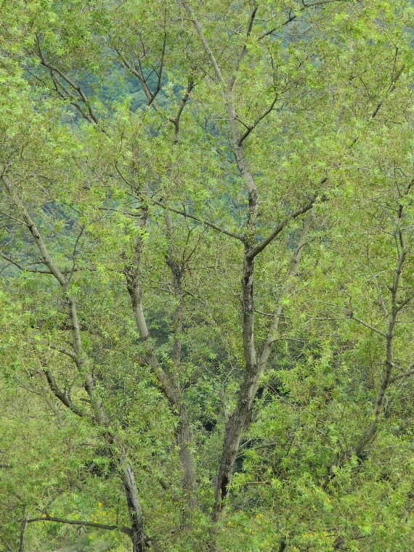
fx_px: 2759
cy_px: 276
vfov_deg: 11.4
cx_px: 207
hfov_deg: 8.6
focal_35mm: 173
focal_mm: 37
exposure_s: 1/89.5
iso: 100
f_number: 5.6
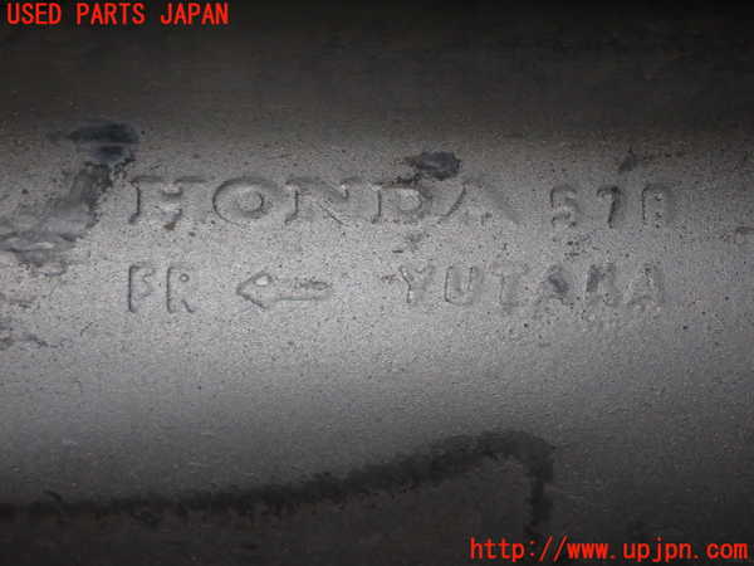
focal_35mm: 71
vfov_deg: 20.7
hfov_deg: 27.4
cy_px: 283
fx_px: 1547
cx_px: 377
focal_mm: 12.73
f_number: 11
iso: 320
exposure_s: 1/60
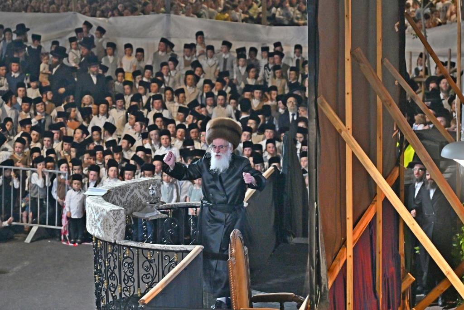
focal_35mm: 180
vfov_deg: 7.6
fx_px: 2320
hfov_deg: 11.4
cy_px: 155
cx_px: 232
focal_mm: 120
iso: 1600
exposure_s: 1/160
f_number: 4
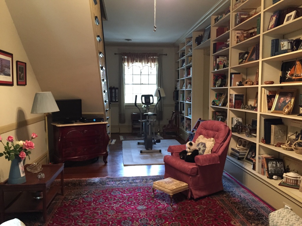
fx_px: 253
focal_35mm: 29
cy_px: 113
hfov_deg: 61.7
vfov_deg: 48.2
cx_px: 151
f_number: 2.2
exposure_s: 1/15
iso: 250
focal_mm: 4.15
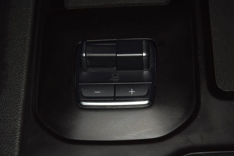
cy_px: 78
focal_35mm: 105
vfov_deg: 13.0
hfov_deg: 19.5
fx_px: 683
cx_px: 117
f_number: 8
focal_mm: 70
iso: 100
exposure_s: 1/125
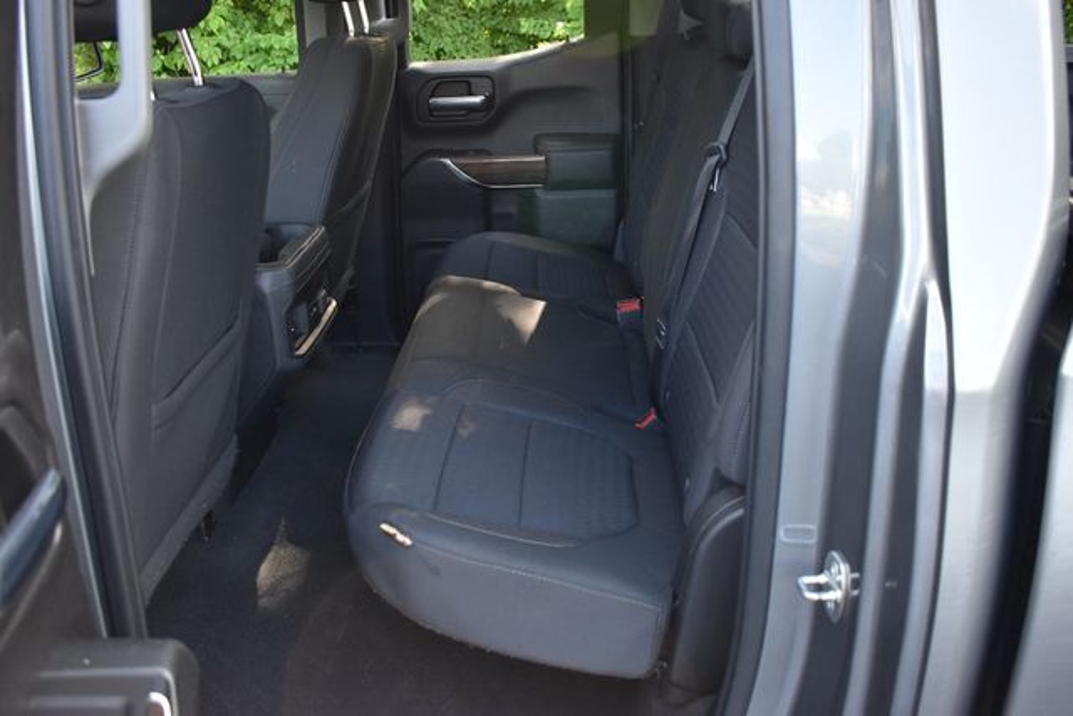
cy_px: 358
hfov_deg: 59.5
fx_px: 939
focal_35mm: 32
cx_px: 536
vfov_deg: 41.7
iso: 800
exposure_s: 1/200
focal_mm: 21
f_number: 3.8
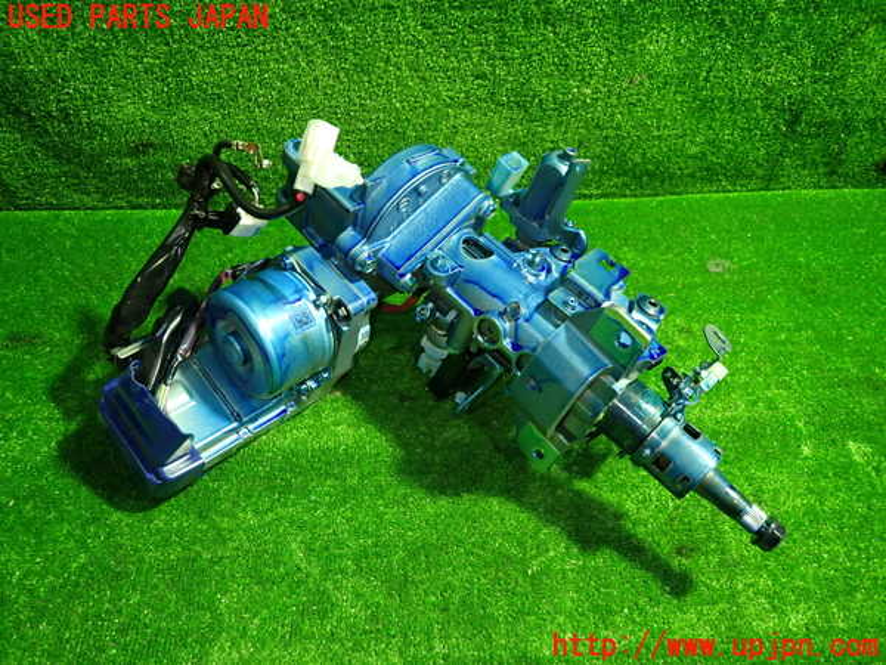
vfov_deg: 54.9
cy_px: 332
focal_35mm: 25
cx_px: 443
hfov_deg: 69.4
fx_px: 640
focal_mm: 4.5
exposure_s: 1/30
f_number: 2
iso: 320
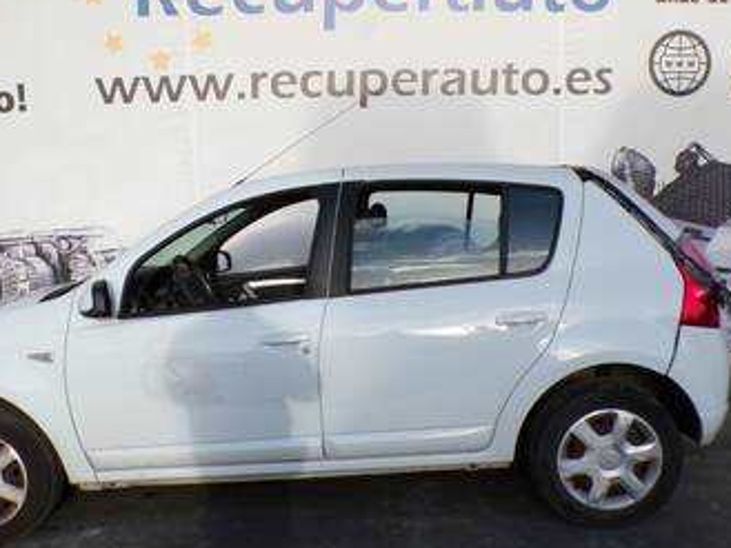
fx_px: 739
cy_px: 297
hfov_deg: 52.6
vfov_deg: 40.7
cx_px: 371
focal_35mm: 35
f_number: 5.8
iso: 100
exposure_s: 1/200
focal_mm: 4.3
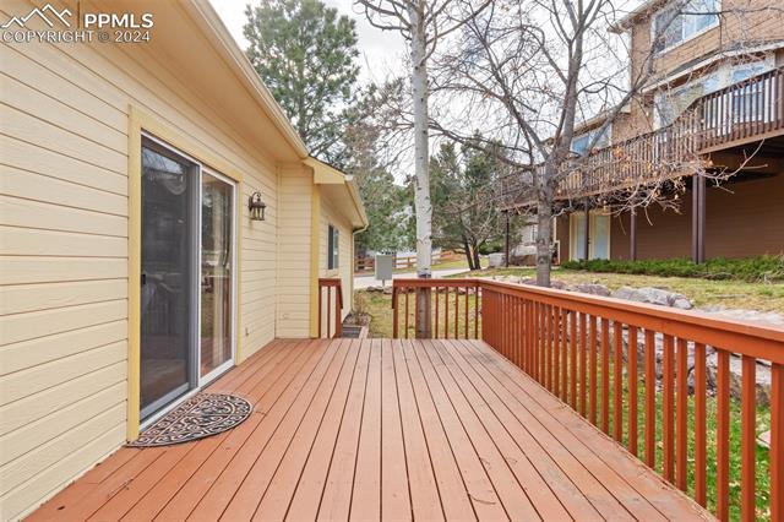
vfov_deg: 67.3
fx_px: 392
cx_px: 392
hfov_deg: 90.0
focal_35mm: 18
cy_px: 261
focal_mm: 18
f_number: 7.1
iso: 800
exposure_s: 1/160
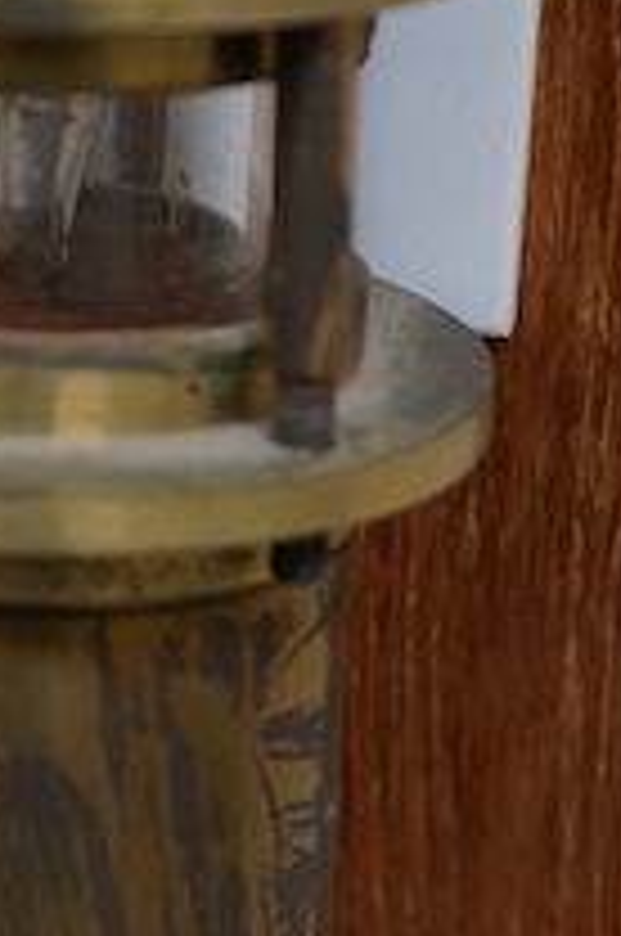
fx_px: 5062
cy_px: 954
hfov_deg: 7.0
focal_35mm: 195
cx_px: 310
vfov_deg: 10.5
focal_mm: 30
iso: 1250
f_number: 3.5
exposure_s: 1/125
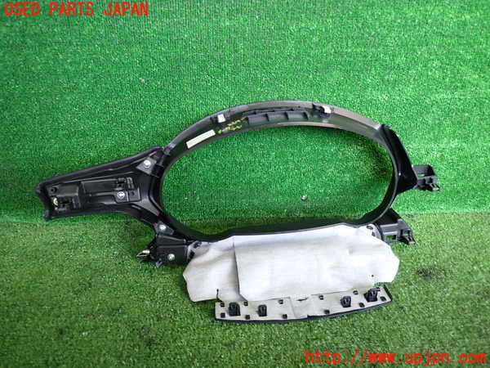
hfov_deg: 69.4
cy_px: 184
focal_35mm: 25
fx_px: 354
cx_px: 245
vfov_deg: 54.9
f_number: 2
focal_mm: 4.5
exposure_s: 1/60
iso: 200
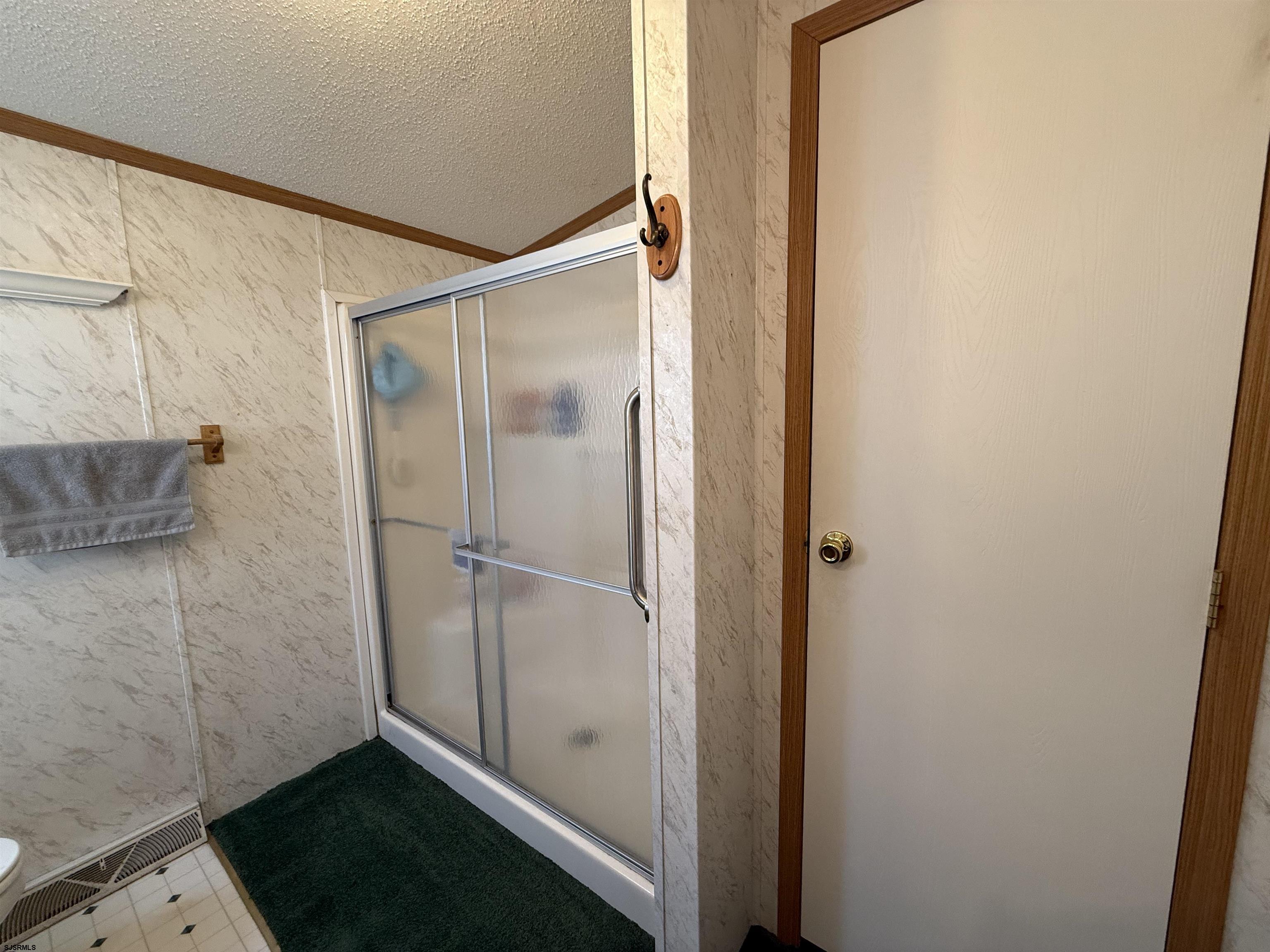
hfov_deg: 102.1
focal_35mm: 14
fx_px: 514
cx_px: 635
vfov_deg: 85.7
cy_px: 476
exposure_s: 1/60
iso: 200
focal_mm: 2.22
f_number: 2.2
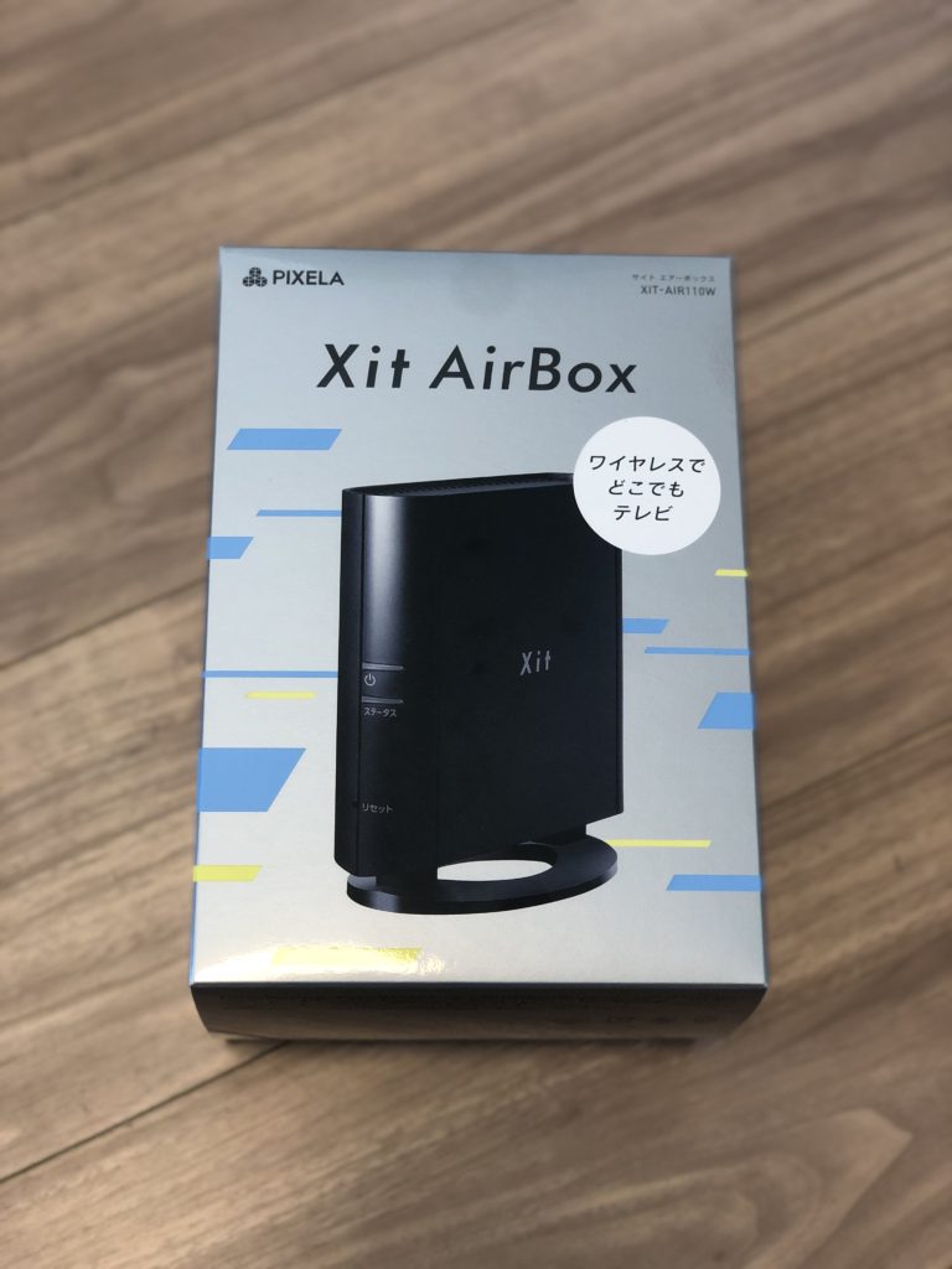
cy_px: 634
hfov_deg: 28.0
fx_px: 1907
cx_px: 476
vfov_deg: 36.8
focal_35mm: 52
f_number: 2.4
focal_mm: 6
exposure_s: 1/56
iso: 64
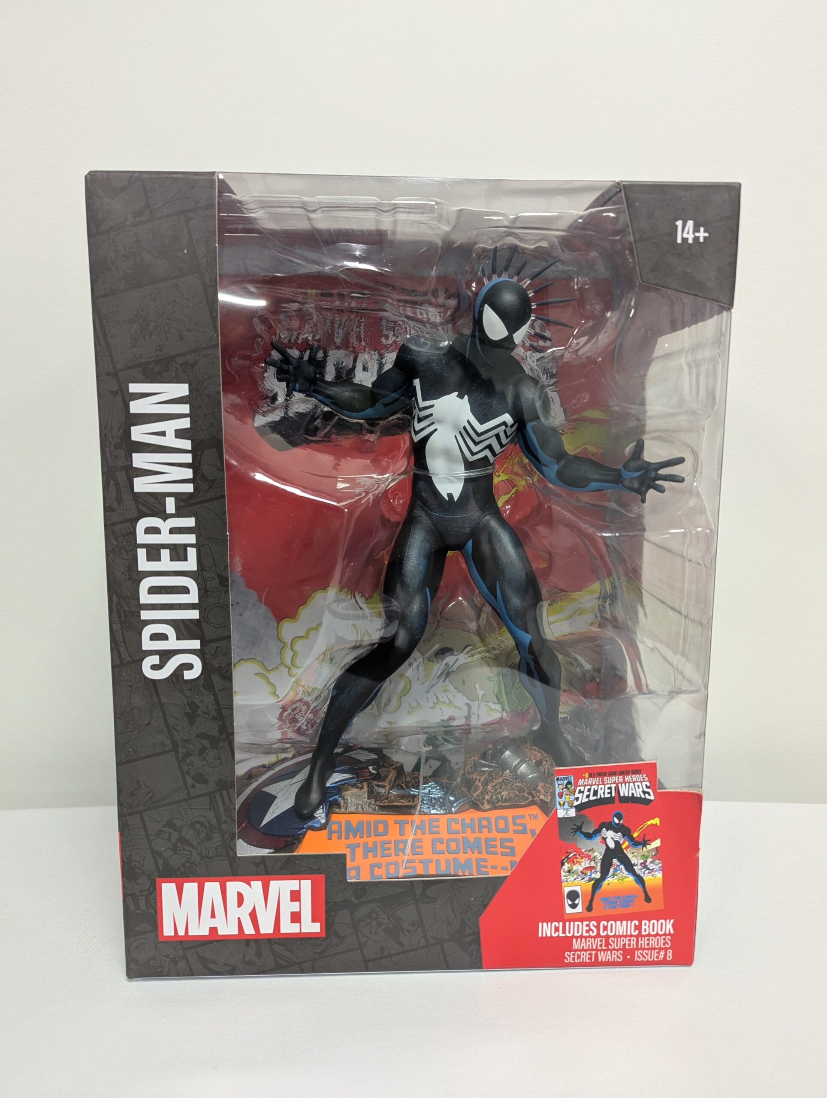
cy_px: 549
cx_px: 414
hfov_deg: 56.9
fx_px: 762
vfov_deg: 71.5
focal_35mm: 24
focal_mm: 6.81
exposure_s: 1/60
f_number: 1.85
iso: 152
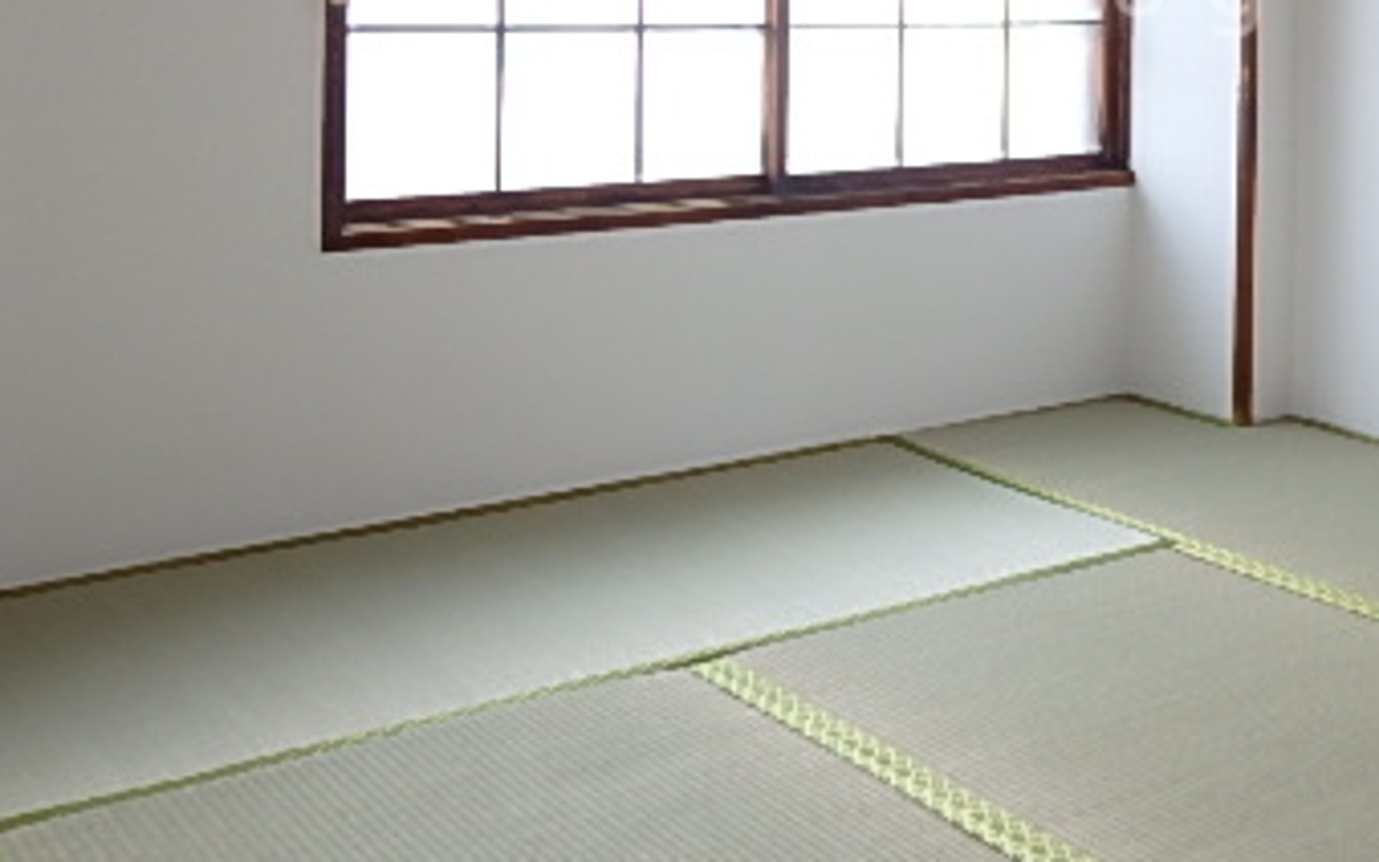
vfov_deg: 24.6
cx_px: 1005
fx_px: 1879
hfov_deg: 39.4
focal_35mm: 50
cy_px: -12
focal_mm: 4.5
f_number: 3
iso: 125
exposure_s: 1/60
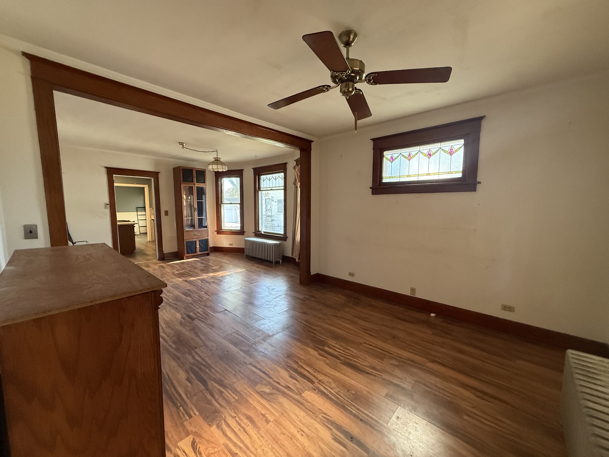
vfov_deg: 85.7
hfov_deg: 102.1
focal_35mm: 14
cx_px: 304
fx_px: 246
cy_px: 228
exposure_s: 1/120
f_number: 2.2
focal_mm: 2.22
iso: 640
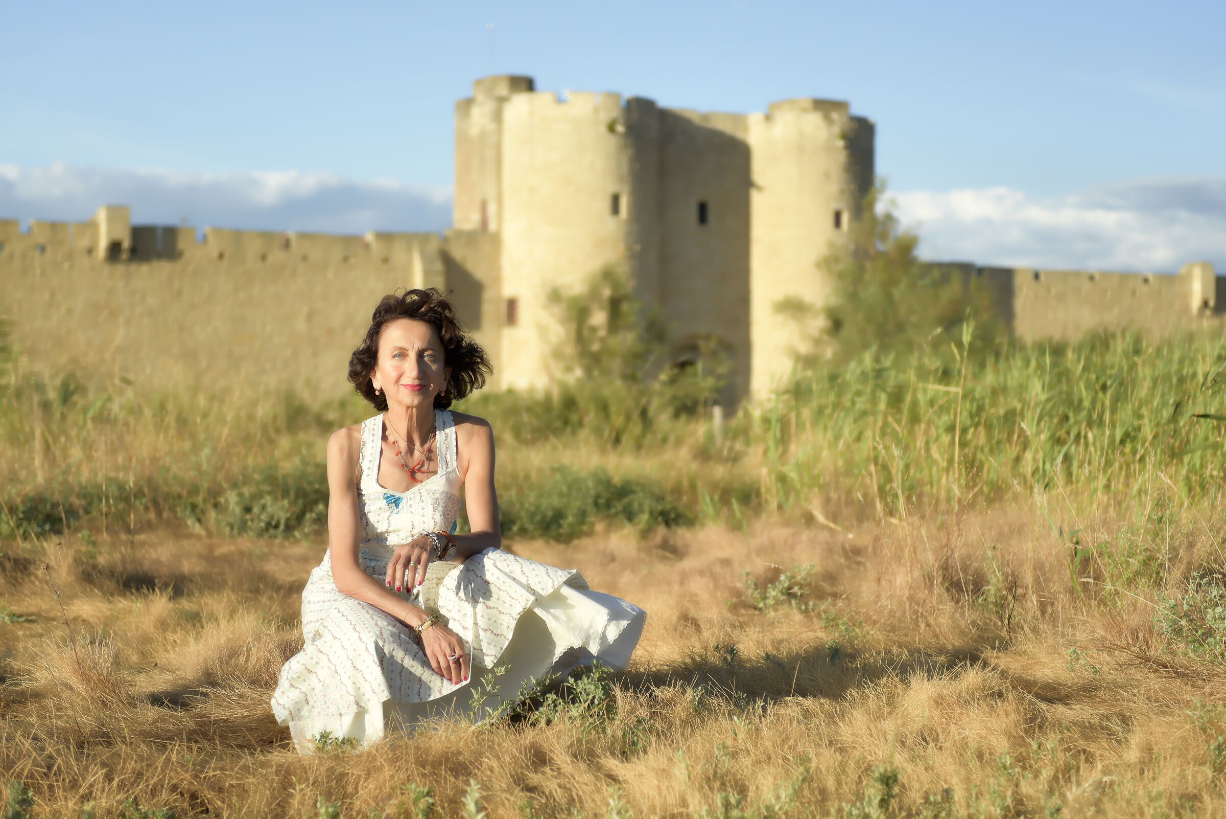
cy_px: 410
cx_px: 613
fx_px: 2385
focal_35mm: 70
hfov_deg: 28.8
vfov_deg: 19.5
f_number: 4
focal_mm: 70
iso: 100
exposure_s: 1/400
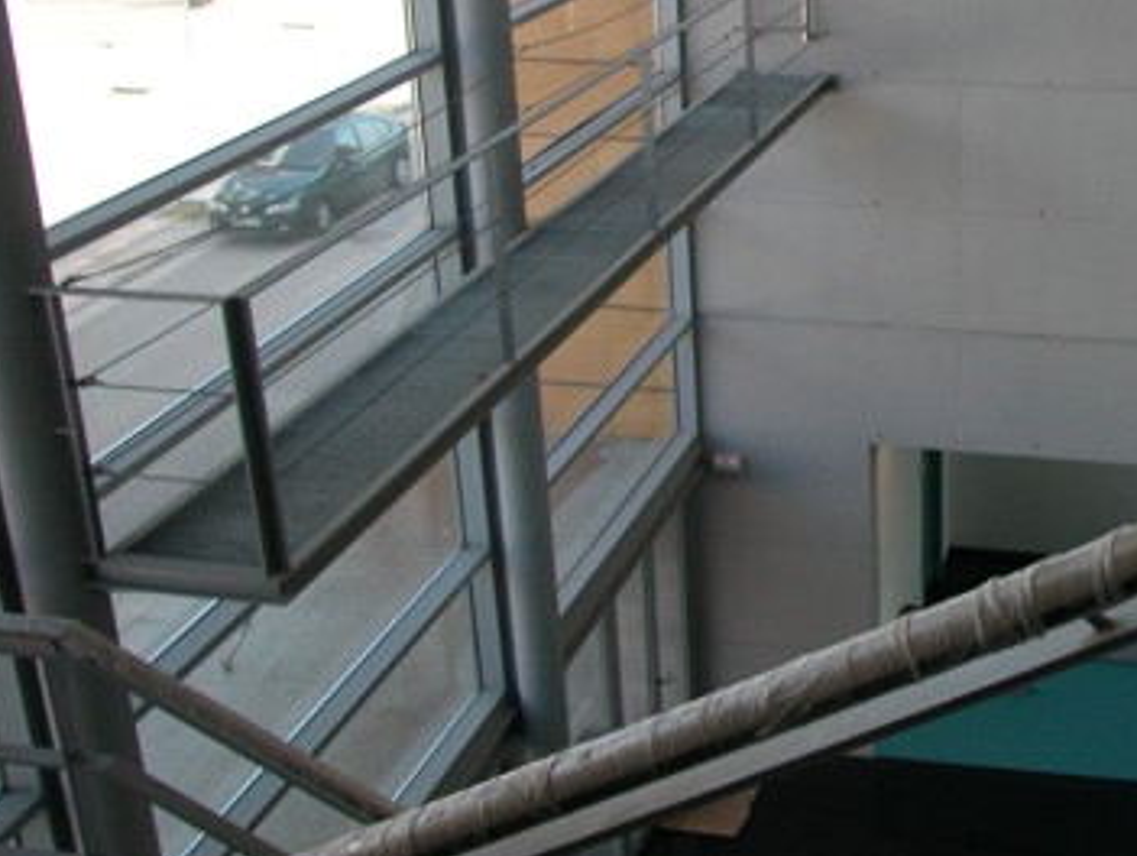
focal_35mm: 51
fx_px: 1677
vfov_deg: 28.3
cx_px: 1014
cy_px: 256
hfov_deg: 35.4
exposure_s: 1/150
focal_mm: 7.1
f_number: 4
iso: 100
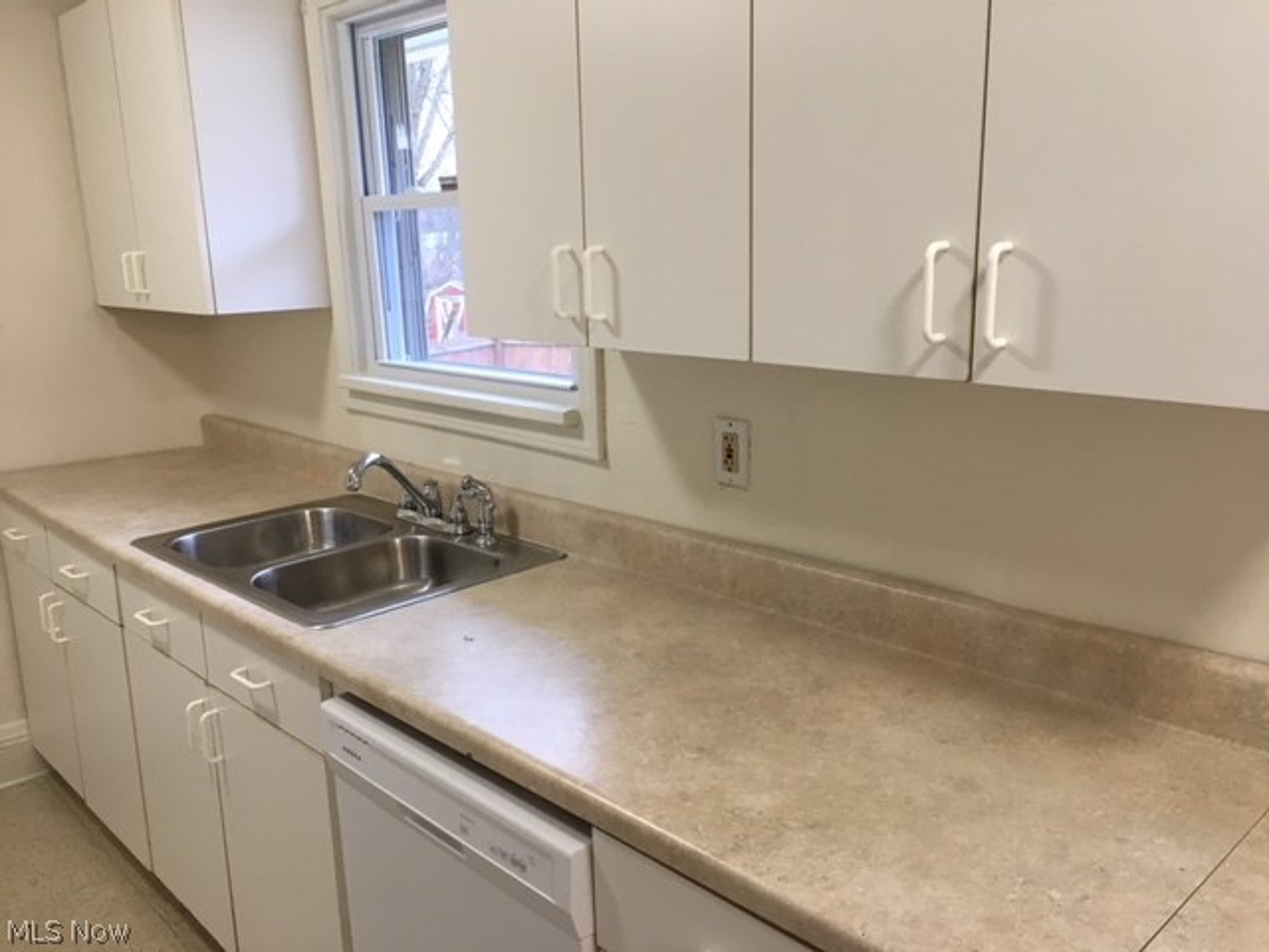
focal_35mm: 29
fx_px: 1063
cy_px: 476
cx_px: 634
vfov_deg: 48.2
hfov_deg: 61.7
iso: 64
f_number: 2.2
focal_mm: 4.15
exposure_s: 1/30
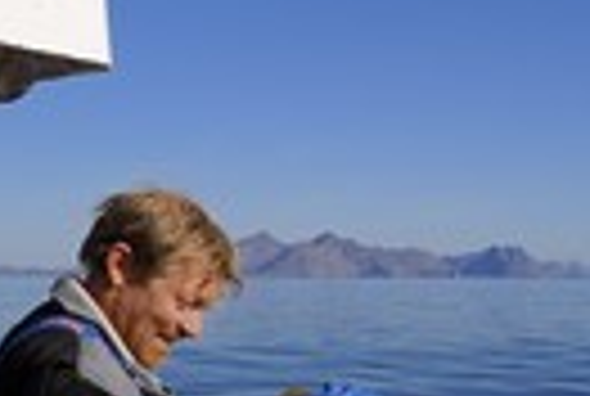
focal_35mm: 64
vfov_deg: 18.7
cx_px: 428
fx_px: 1051
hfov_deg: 30.9
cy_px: 603
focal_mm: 20
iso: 200
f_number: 18
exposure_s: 1/160
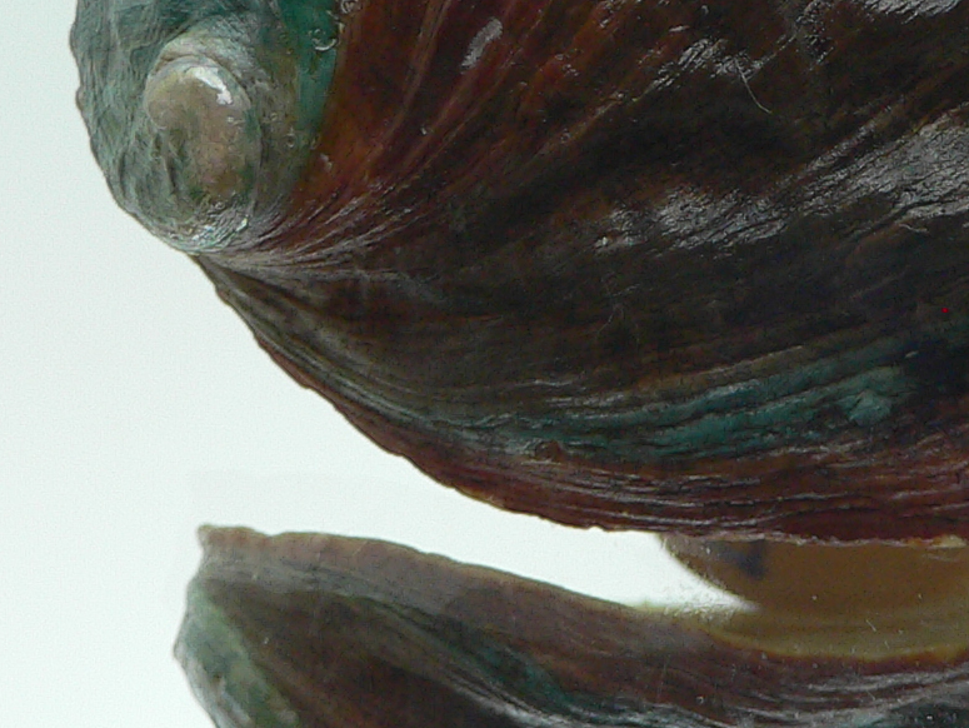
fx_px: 2549
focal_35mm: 91
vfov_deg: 16.1
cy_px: 124
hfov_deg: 21.2
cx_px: 804
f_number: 2.8
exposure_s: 1/60
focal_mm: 4.6
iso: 150
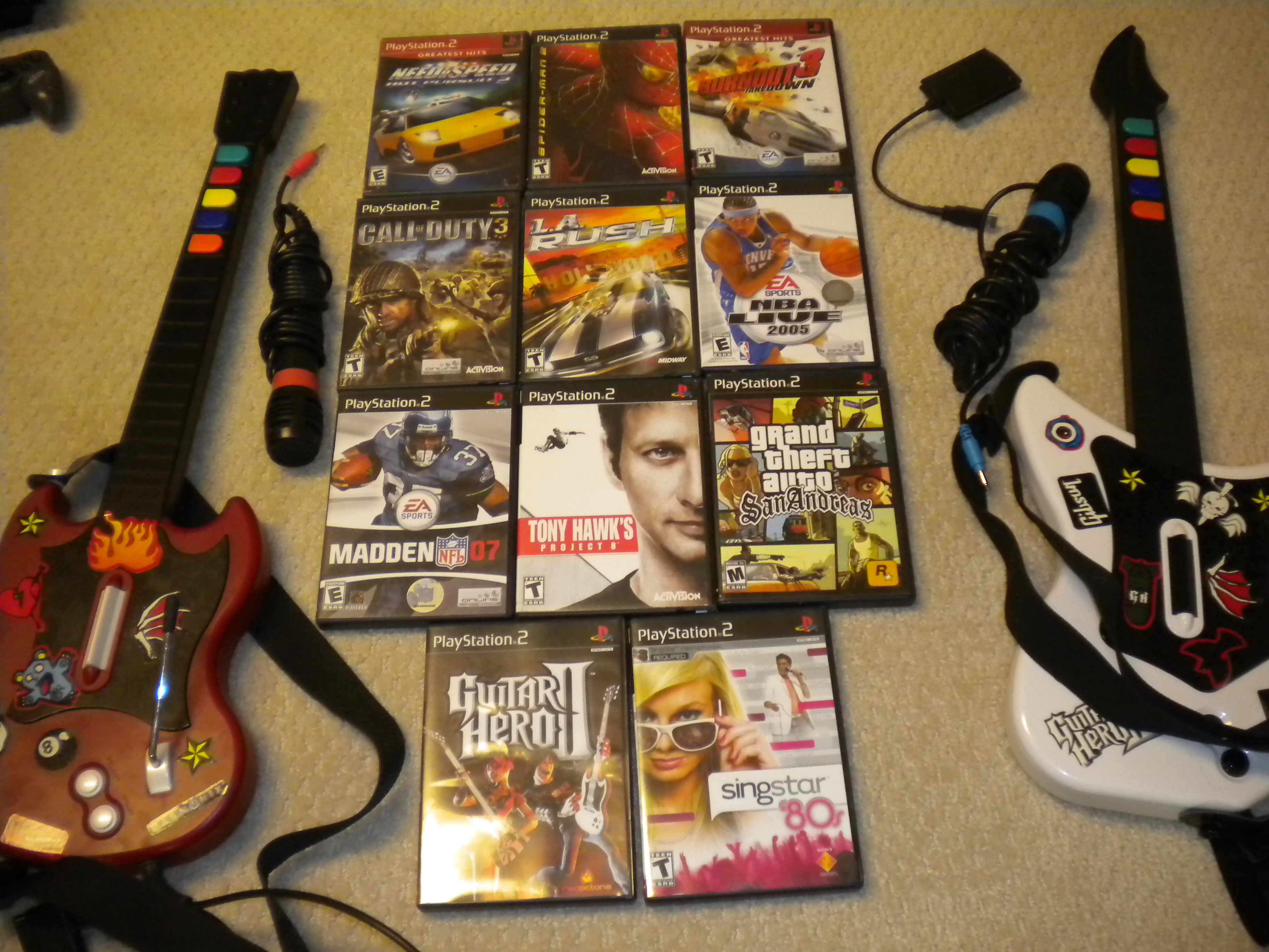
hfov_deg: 52.6
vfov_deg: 40.7
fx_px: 1283
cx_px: 634
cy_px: 476
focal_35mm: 35
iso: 400
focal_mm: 6.3
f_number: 3.1
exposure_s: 1/30
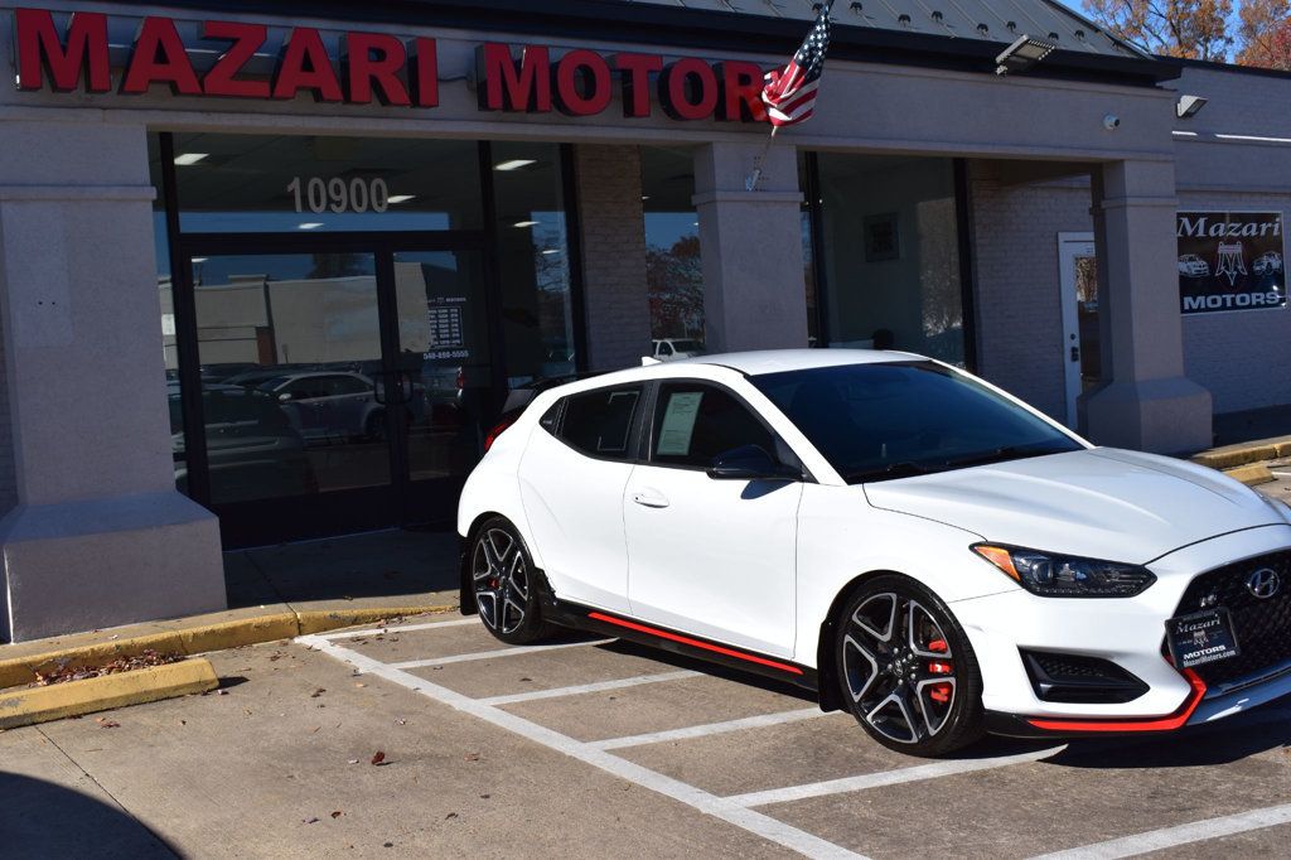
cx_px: 646
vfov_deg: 34.2
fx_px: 1398
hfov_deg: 49.6
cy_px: 430
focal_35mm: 39
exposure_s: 1/500
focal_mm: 26
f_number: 11
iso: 250
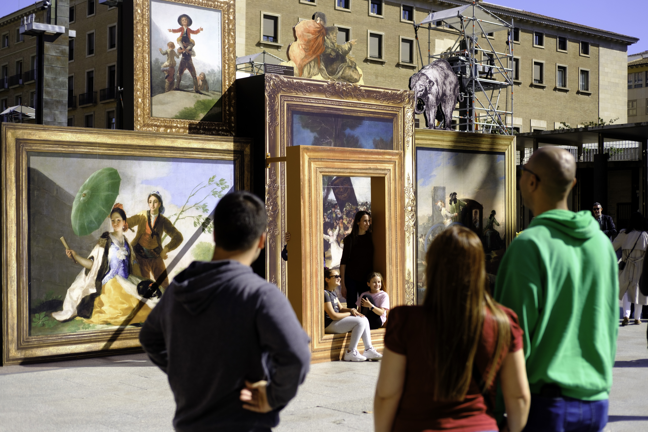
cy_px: 216
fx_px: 954
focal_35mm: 53
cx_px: 324
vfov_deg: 25.5
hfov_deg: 37.5
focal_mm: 35
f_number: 2.8
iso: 200
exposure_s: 1/3800
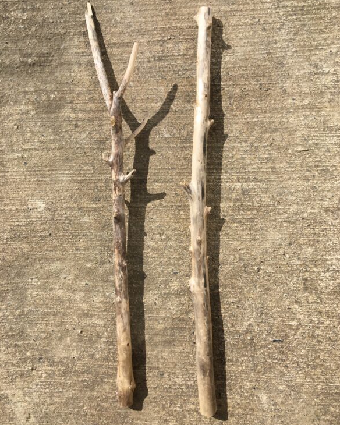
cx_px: 173
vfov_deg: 57.2
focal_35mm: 31
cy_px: 209
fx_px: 390
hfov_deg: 47.1
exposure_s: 1/2404
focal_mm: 4.15
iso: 25
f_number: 2.2
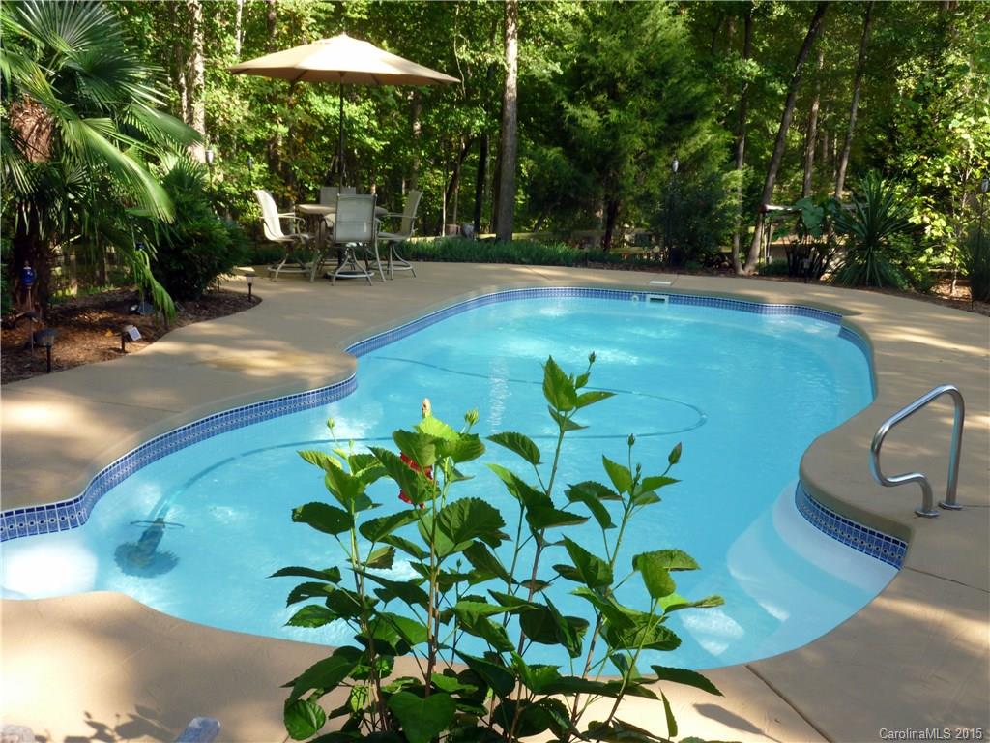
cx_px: 495
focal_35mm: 38
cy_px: 372
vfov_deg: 37.7
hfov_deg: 49.0
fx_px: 1087
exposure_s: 1/160
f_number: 3.9
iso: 100
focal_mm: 6.7
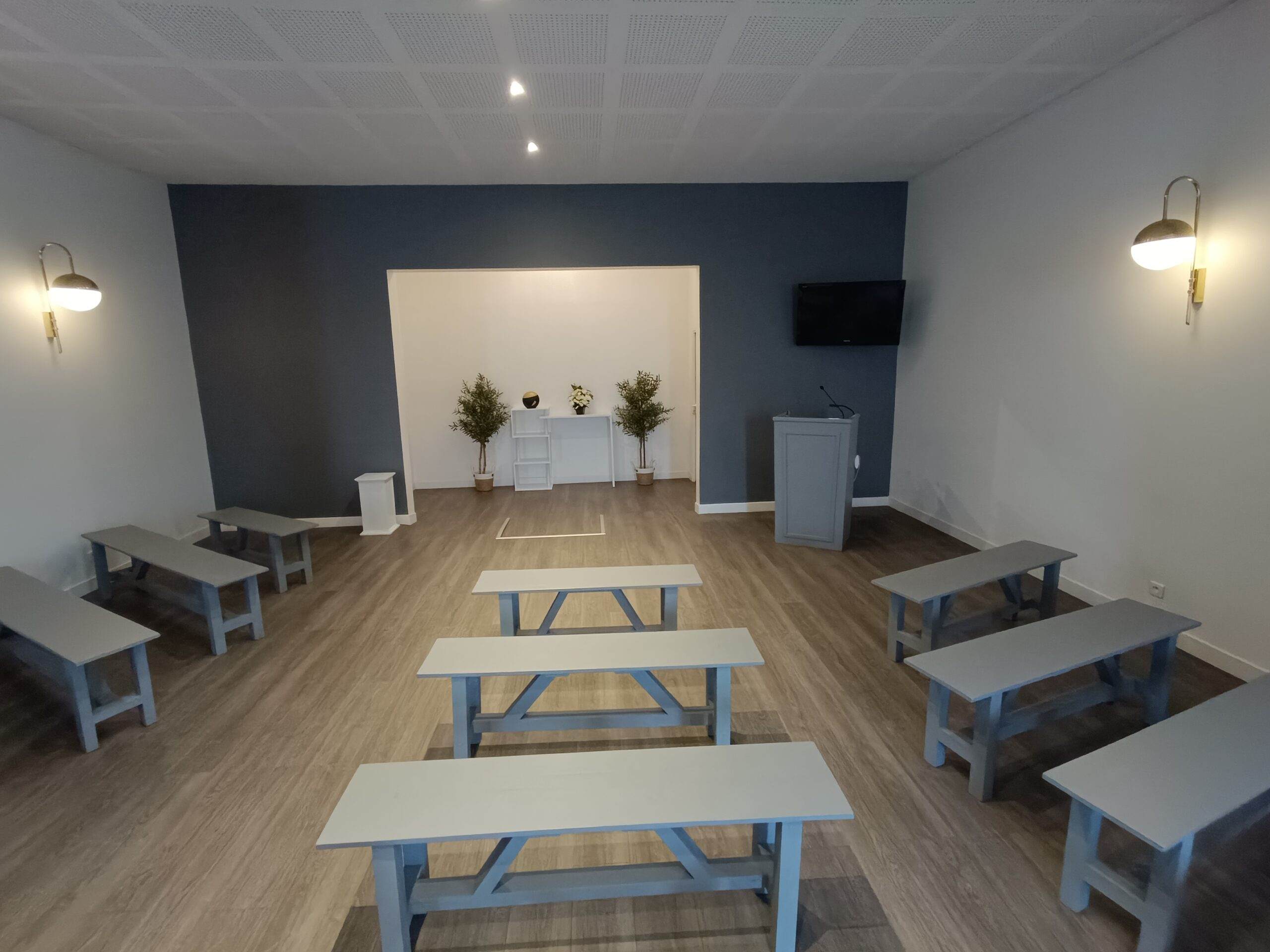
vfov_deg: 78.1
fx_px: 587
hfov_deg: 94.5
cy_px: 476
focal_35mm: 16
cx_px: 635
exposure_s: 1/33.3
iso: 957
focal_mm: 1.66
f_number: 2.2
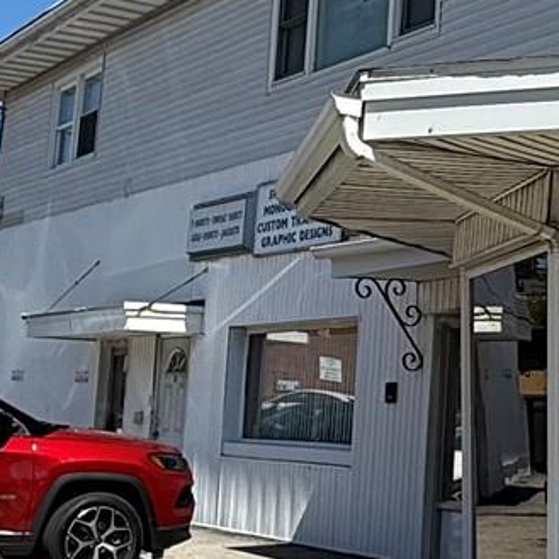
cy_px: 260
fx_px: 1407
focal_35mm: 77
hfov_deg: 21.6
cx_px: 564
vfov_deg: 22.5
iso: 50
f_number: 2.2
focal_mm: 2.22
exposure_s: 1/2237
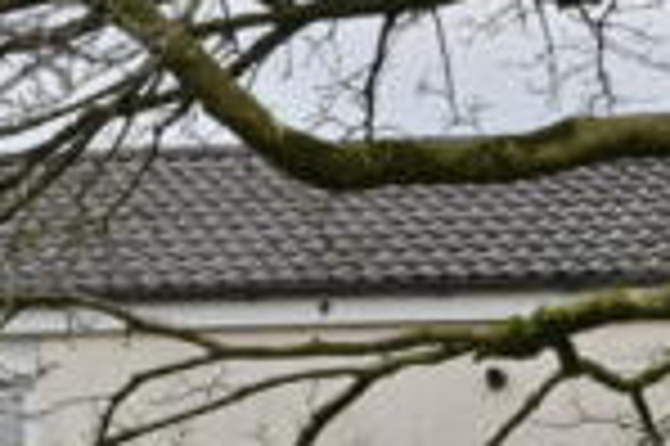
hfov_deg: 10.4
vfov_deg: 6.7
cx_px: 436
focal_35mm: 198
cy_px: 820
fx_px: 3681
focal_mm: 45
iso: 2500
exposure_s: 1/200
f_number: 22
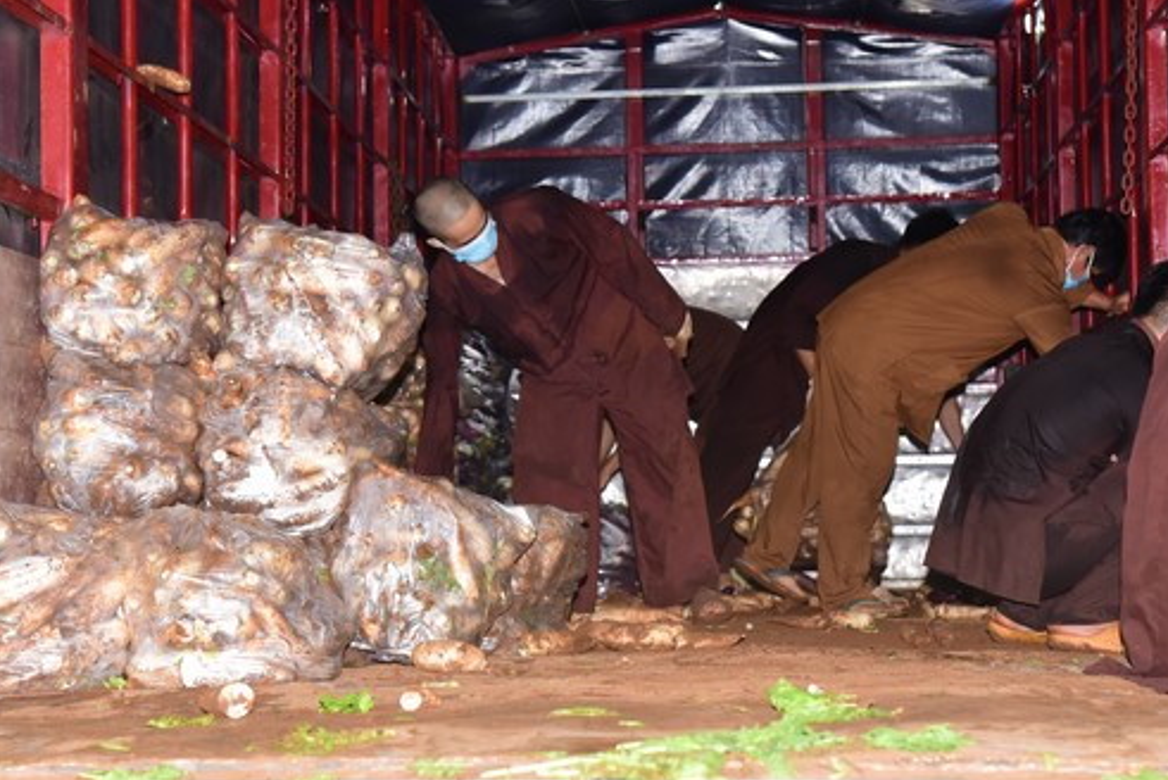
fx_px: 2792
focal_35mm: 86
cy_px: 278
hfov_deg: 23.6
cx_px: 580
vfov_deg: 15.9
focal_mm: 65
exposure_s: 1/160
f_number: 5.6
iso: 2000
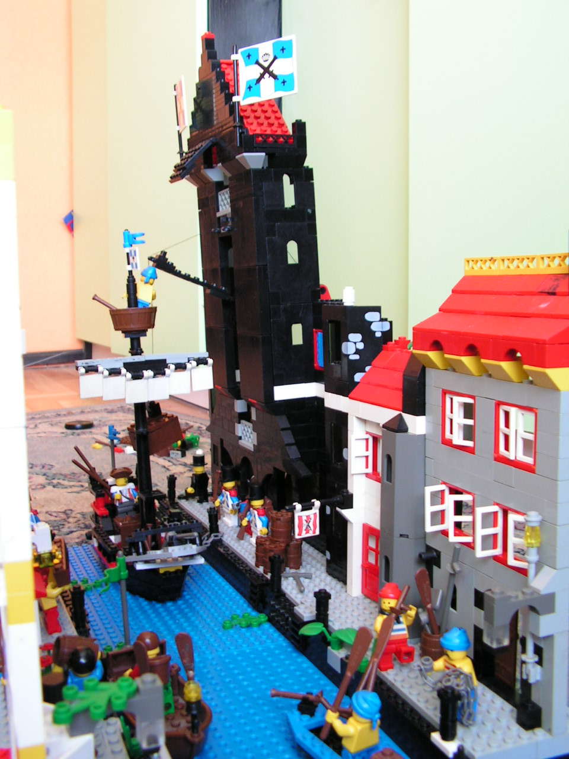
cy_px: 380
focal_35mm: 38
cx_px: 284
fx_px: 833
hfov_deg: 37.7
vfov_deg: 49.0
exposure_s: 1/5
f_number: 3.2
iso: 100
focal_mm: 6.4
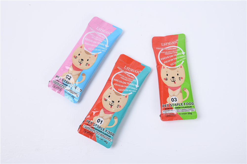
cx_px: 124
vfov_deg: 26.9
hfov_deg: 39.6
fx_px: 343
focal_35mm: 50
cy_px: 82
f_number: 11
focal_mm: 50
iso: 125
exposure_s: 1/125
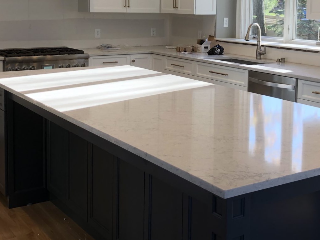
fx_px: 518
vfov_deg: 25.7
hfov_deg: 34.3
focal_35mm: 56
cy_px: 49
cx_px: 188
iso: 32
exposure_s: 1/120
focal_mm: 4
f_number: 1.8
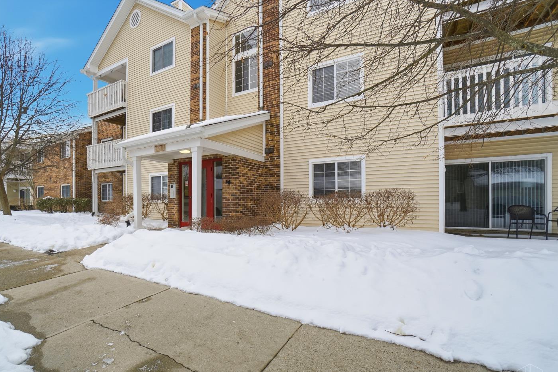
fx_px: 248
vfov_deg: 73.7
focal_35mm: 16
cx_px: 261
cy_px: 197
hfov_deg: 96.6
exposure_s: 1/200
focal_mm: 10
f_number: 8
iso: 100
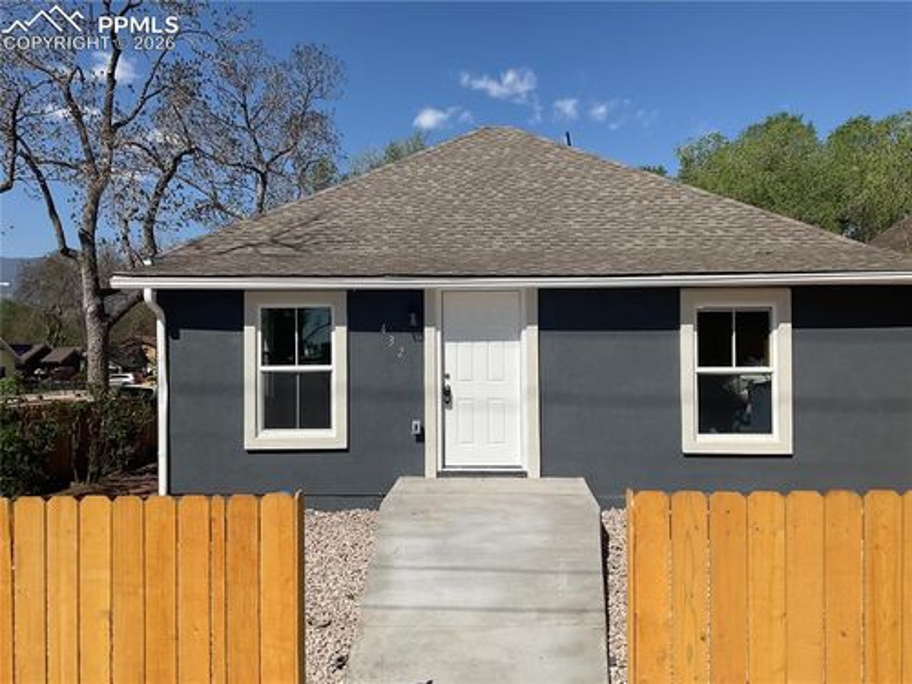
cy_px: 342
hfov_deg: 61.7
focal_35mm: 29
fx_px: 764
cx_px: 456
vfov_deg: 48.2
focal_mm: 3
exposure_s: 1/3534
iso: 16
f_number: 1.8
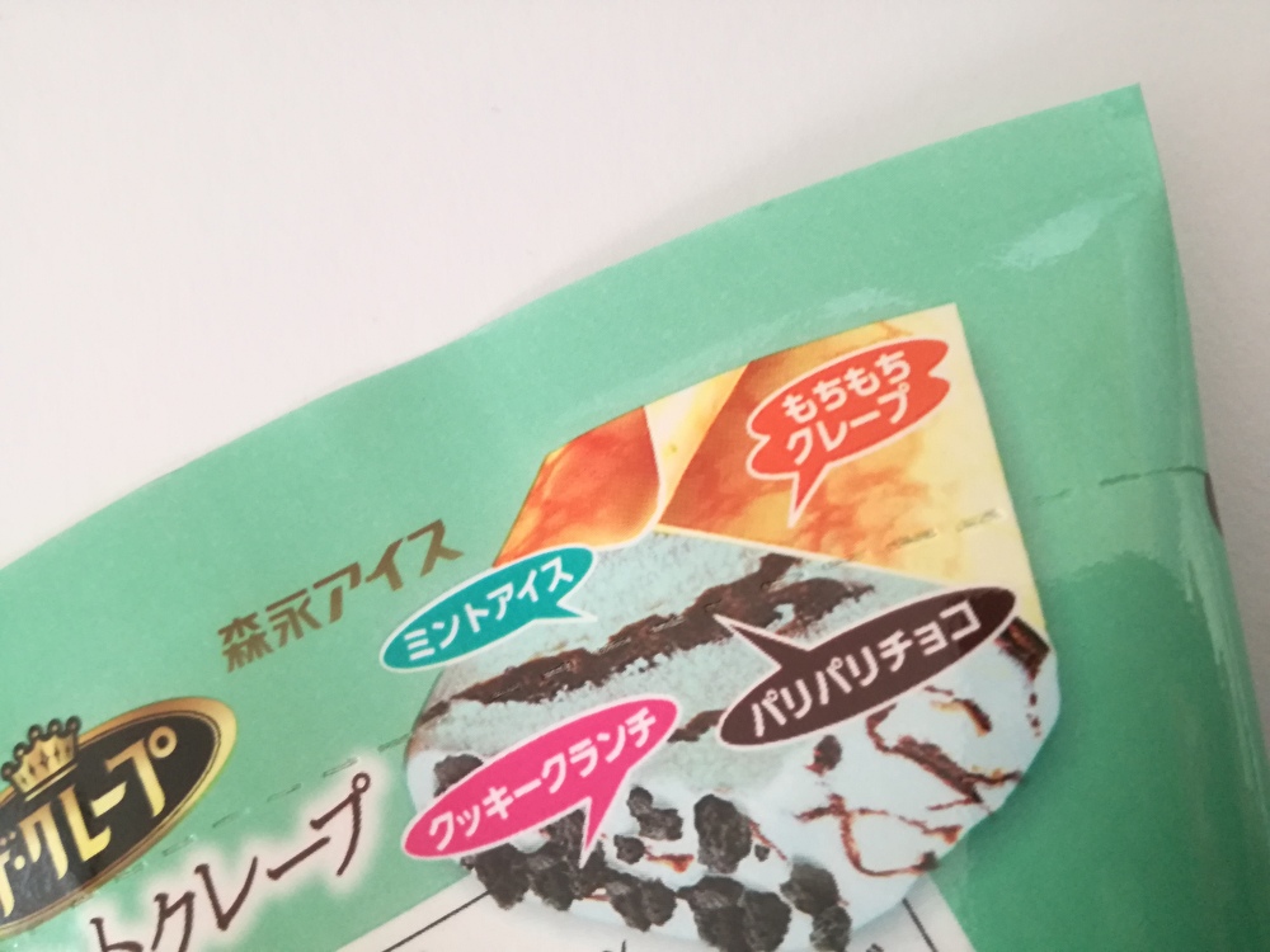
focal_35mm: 27
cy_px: 476
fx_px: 991
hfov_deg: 65.3
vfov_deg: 51.4
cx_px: 635
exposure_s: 1/24
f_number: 2
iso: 320
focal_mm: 3.79
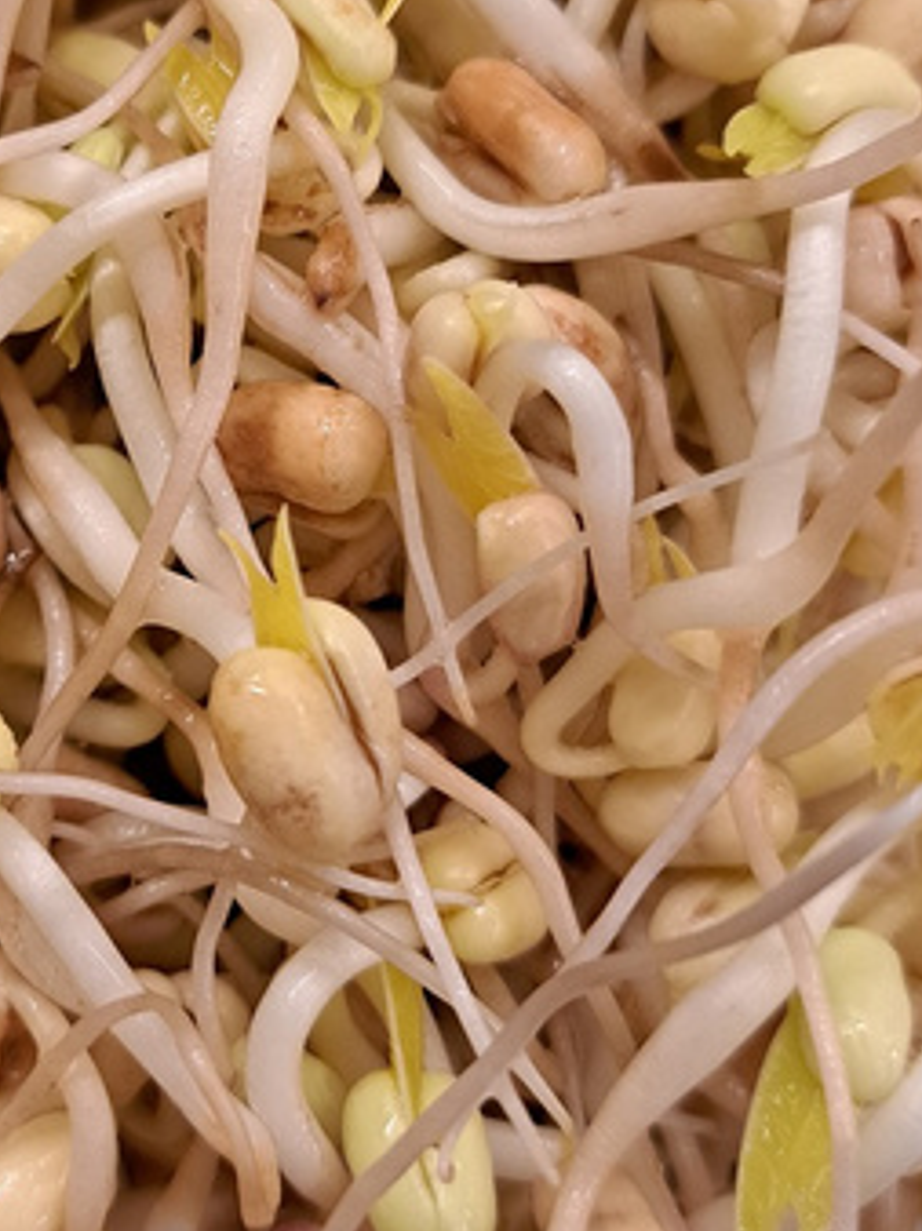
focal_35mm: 54
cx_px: 51
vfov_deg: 35.5
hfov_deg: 25.9
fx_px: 1920
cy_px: 499
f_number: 1.8
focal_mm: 5.23
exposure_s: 1/50
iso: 250
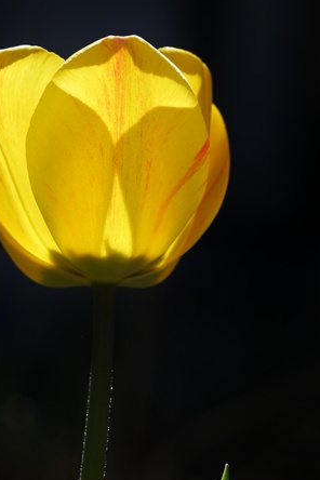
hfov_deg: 8.4
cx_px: 105
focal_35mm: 163
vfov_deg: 12.6
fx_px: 2173
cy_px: 194
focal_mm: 70
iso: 100
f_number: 5
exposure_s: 1/640
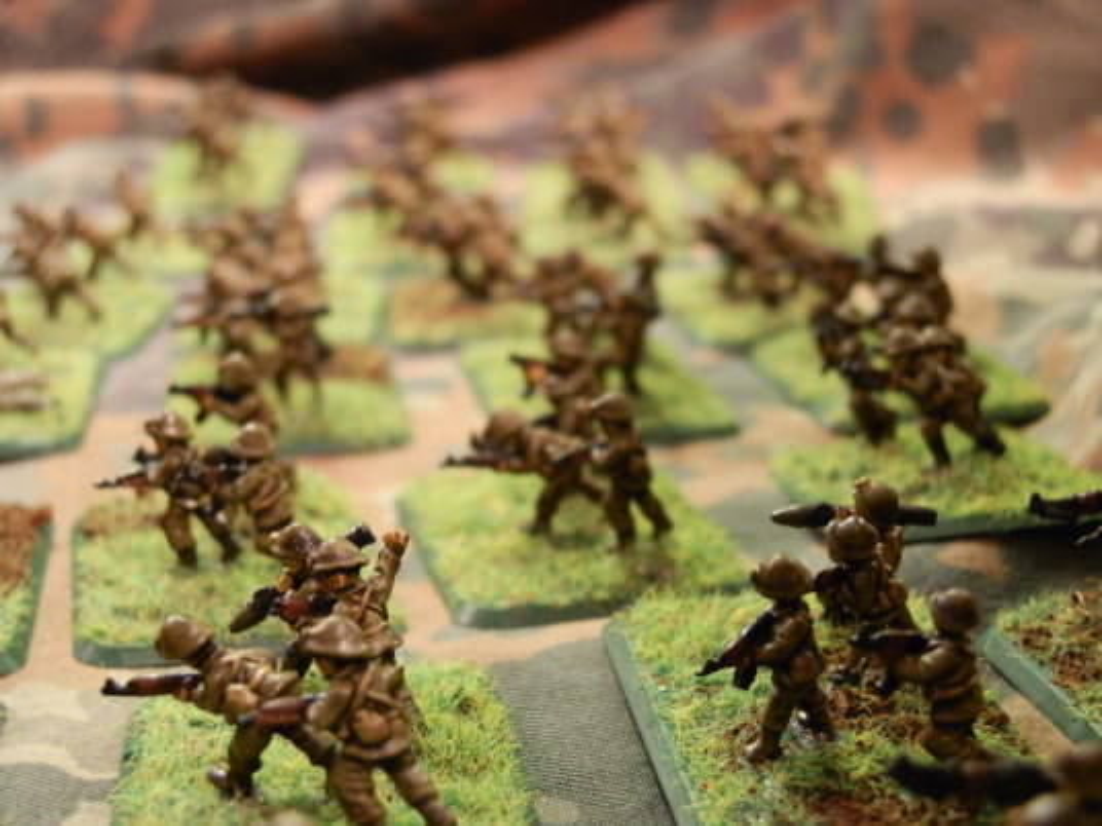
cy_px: 413
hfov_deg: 31.7
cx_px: 551
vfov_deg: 24.0
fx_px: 1942
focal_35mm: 61
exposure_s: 1/8
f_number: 3.7
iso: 320
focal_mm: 10.99
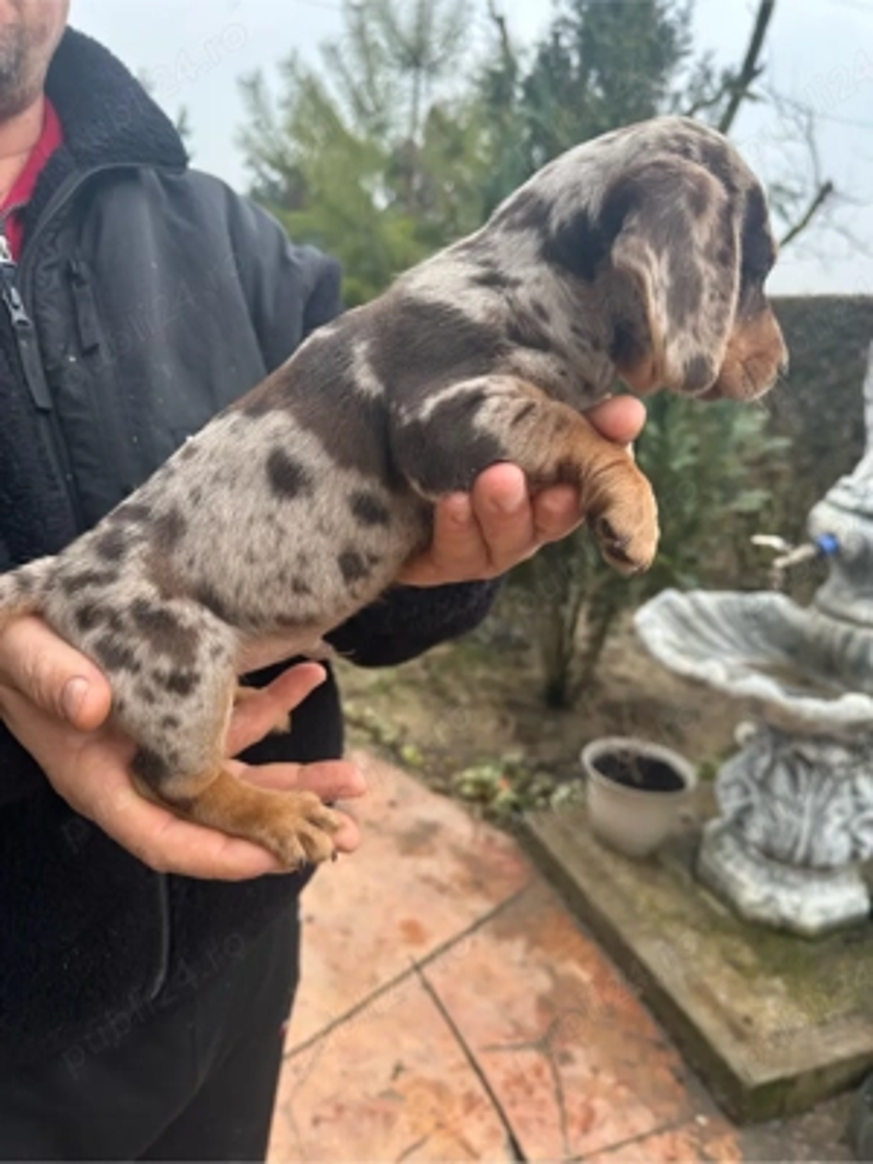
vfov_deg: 71.6
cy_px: 582
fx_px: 807
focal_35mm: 24
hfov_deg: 56.8
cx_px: 436
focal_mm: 6.86
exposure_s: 1/224
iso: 80
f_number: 1.78
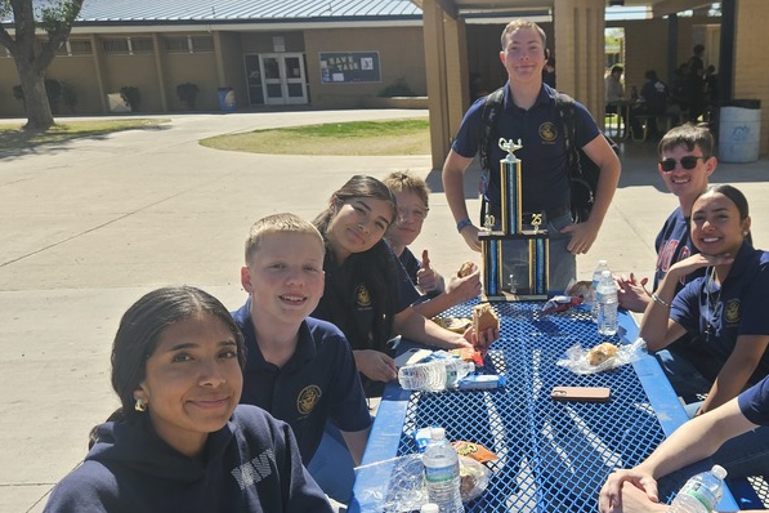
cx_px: 550
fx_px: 876
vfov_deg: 32.4
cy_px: 334
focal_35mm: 41
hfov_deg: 46.2
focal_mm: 5.4
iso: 32
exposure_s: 1/1488
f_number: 1.8
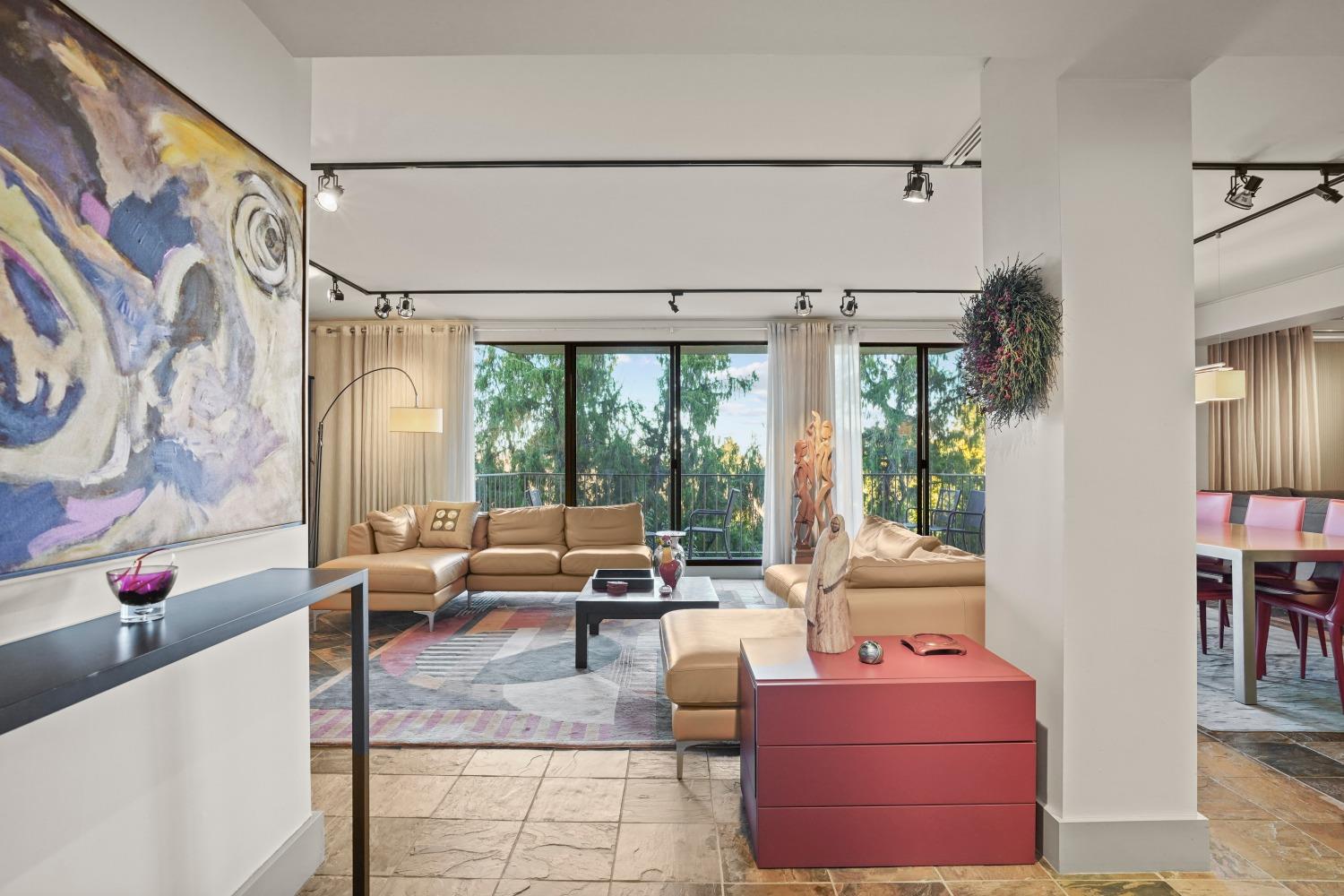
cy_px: 448
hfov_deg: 93.3
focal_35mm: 17
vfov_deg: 70.4
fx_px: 635
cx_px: 672
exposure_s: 1/6
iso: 400
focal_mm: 17
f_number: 8
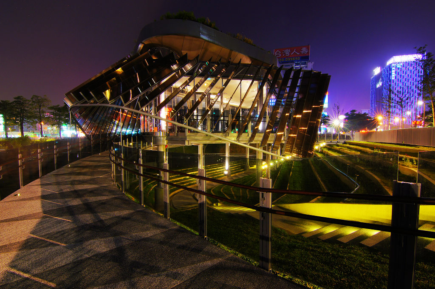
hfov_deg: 95.1
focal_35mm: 16
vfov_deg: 71.9
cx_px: 218
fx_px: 199
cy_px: 144
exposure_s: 40
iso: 100
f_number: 16
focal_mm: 11
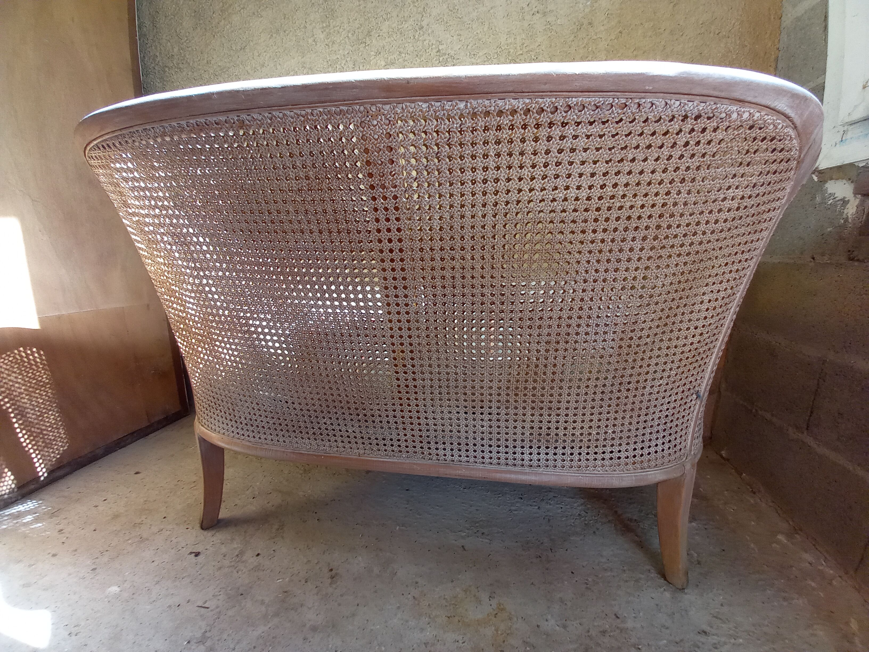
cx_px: 434
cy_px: 326
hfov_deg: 106.2
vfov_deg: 89.9
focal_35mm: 13
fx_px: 326
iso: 64
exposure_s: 1/50
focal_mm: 1.42
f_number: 2.2
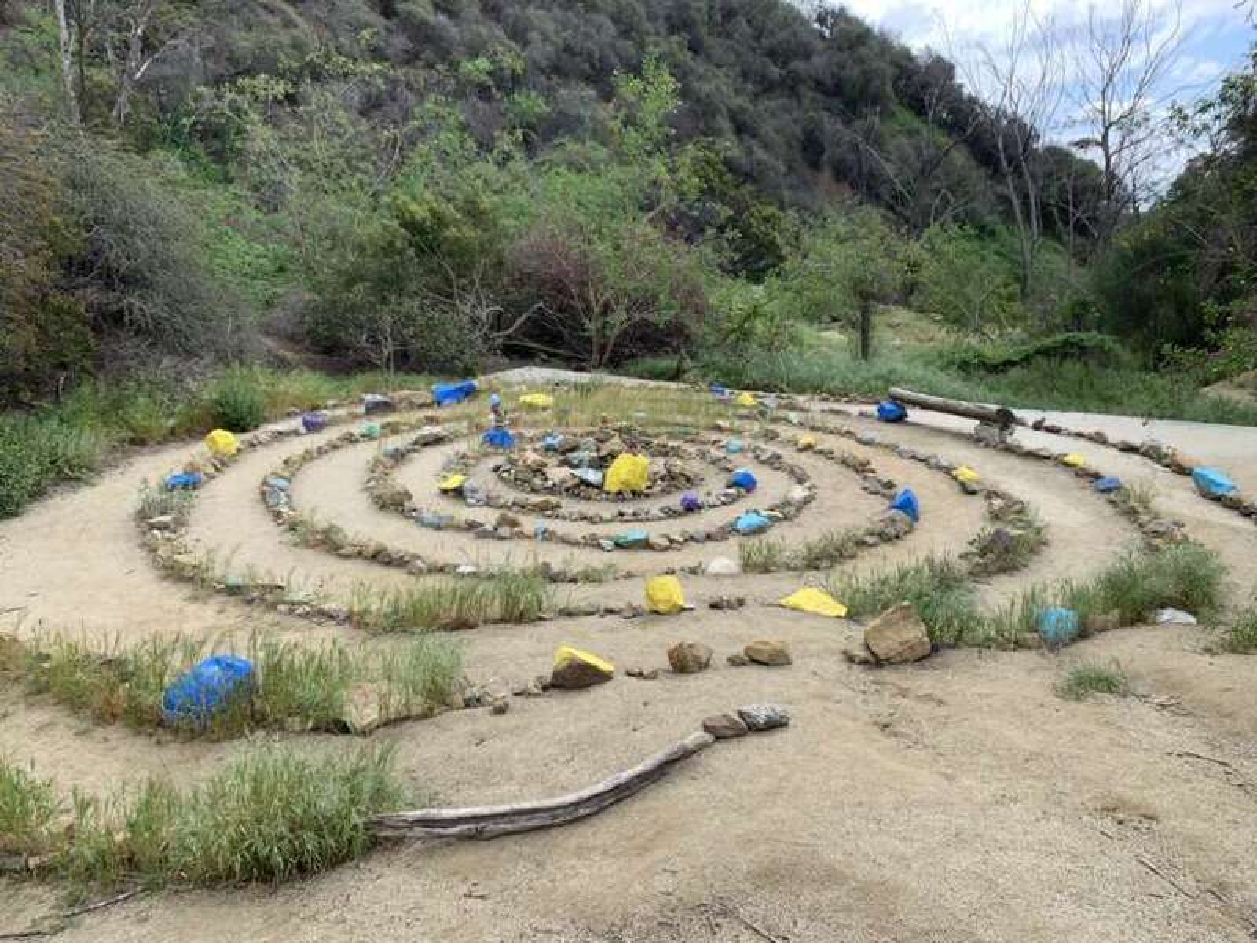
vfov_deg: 53.1
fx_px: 944
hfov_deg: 67.3
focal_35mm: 26
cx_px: 628
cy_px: 472
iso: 25
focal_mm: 4.25
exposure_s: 1/656
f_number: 1.8
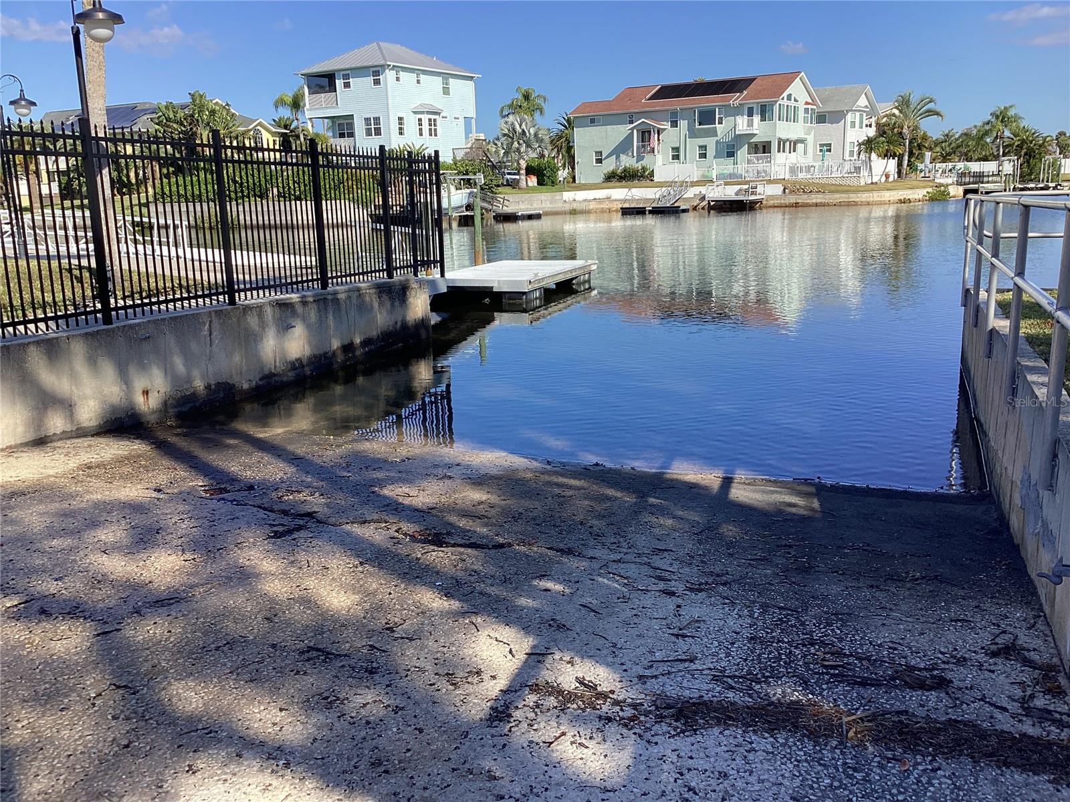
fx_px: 958
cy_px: 401
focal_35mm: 31
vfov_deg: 45.4
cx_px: 535
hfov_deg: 58.4
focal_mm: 3.3
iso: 25
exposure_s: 1/936
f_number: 2.4
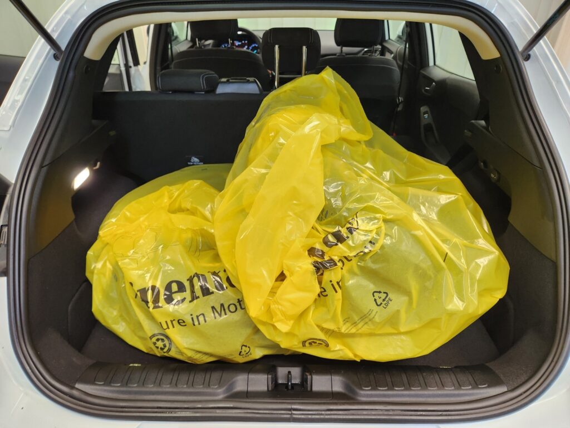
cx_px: 285
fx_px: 379
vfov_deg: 58.9
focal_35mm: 23
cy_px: 214
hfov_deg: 73.9
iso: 160
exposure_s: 1/100
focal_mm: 5.4
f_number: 1.8
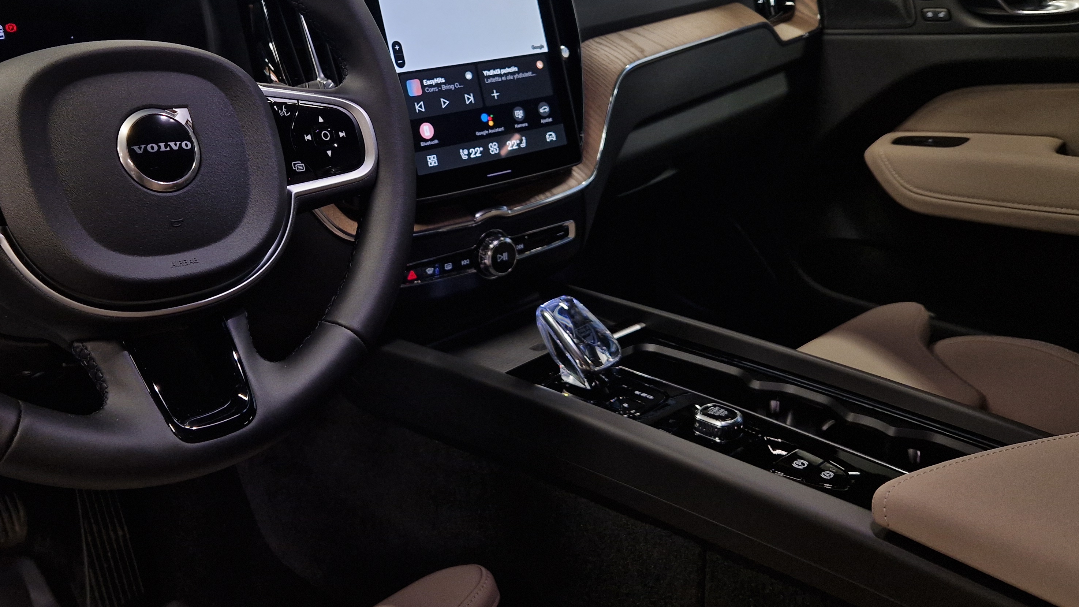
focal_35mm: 34
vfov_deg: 34.4
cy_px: 214
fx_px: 973
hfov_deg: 57.5
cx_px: 427
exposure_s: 1/50
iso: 125
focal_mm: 5.4
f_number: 1.8
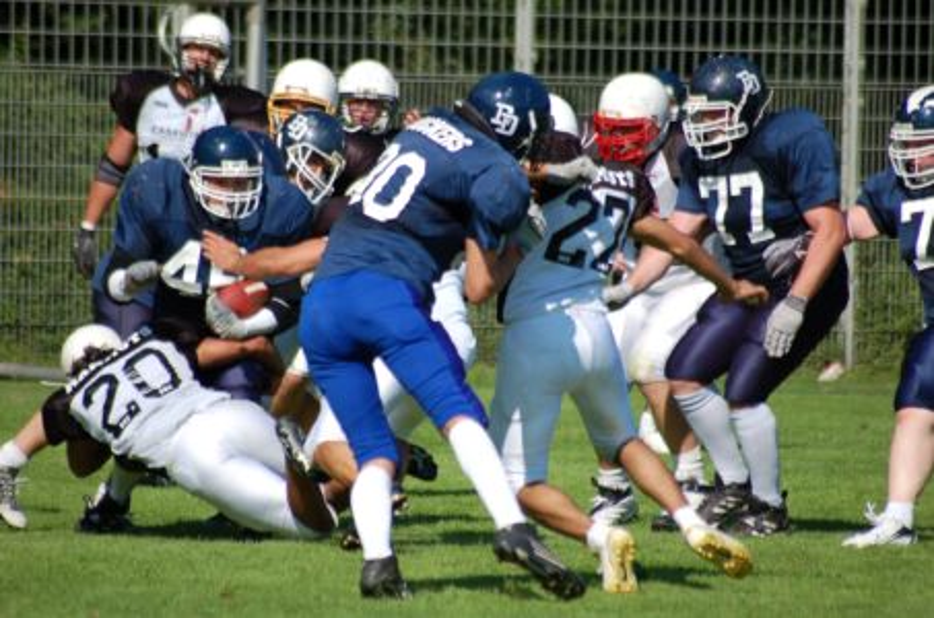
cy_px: 309
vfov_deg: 3.4
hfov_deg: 5.1
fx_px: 10485
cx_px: 467
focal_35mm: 405
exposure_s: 1/1000
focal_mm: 270
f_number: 5.6
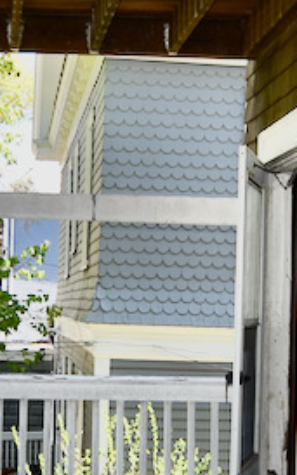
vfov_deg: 25.2
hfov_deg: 15.9
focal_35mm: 82
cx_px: 123
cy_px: 248
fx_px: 1066
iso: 100
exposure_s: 1/250
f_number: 3.2
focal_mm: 11.5
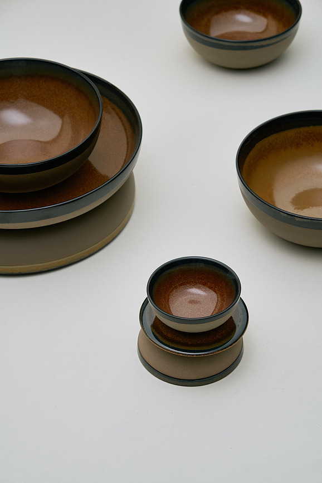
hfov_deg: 16.1
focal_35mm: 85
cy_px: 242
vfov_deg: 23.9
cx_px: 161
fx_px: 1140
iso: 1000
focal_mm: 85
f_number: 9
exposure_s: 1/250
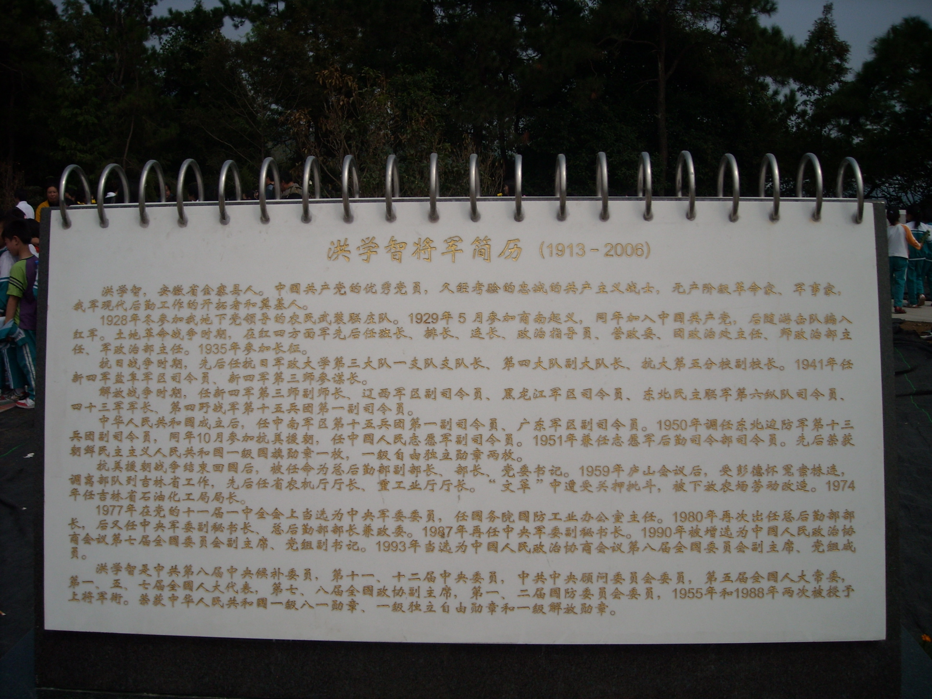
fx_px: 942
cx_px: 466
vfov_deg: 40.7
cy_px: 350
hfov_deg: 52.6
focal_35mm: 35
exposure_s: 1/770
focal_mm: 5.7
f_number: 5.6
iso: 64
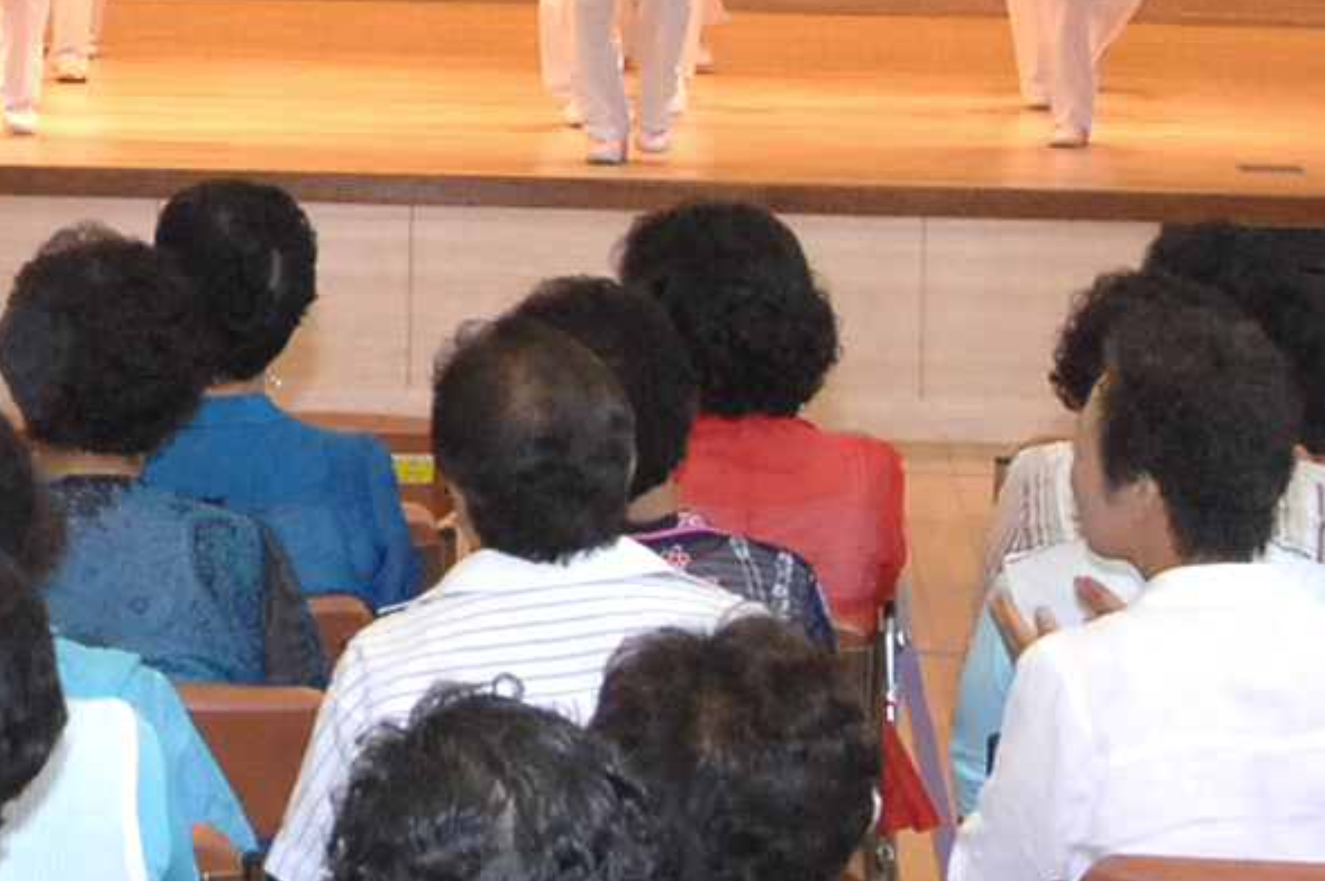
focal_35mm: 191
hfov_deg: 10.6
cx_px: -166
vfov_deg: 7.1
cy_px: -281
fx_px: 7015
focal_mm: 35
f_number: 6.7
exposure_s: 1/60
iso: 800
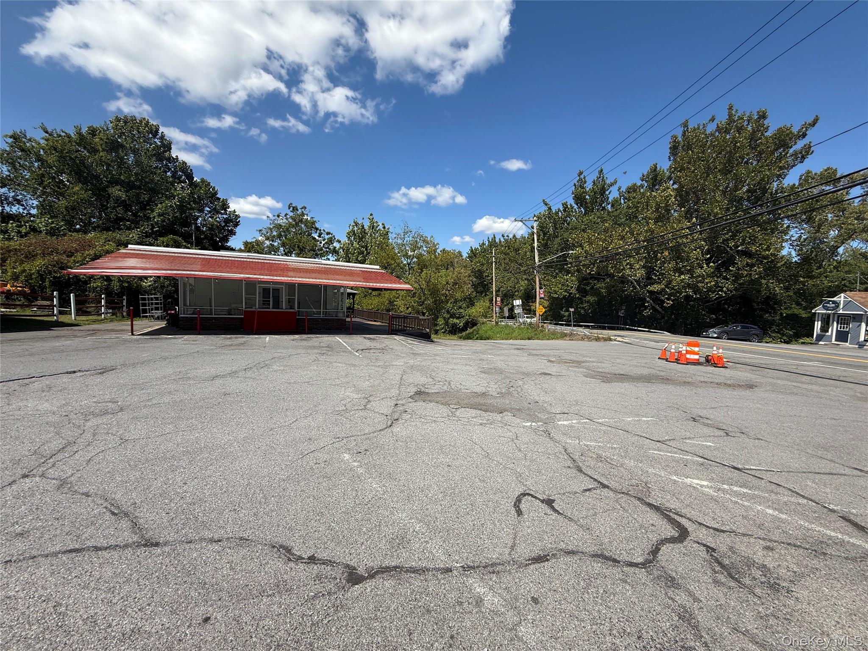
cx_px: 434
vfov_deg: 85.7
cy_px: 326
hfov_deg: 102.1
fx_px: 351
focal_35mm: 14
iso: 50
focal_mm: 2.22
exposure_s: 1/1795
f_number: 2.2
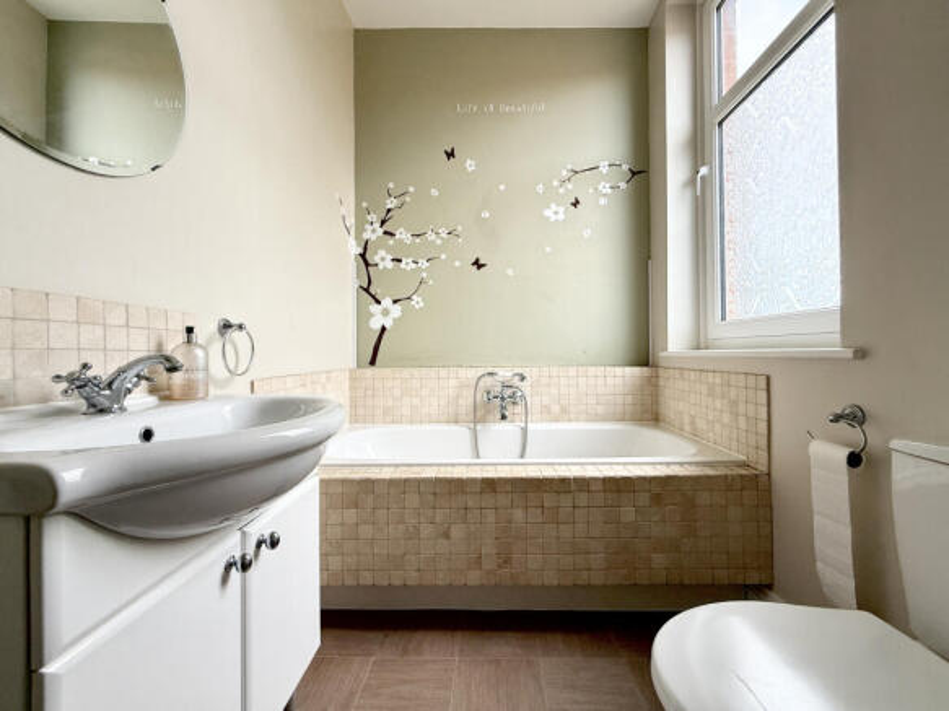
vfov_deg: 85.7
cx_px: 474
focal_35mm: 14
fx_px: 384
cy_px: 356
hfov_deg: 102.1
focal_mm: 2.22
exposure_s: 1/99
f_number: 2.2
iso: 100
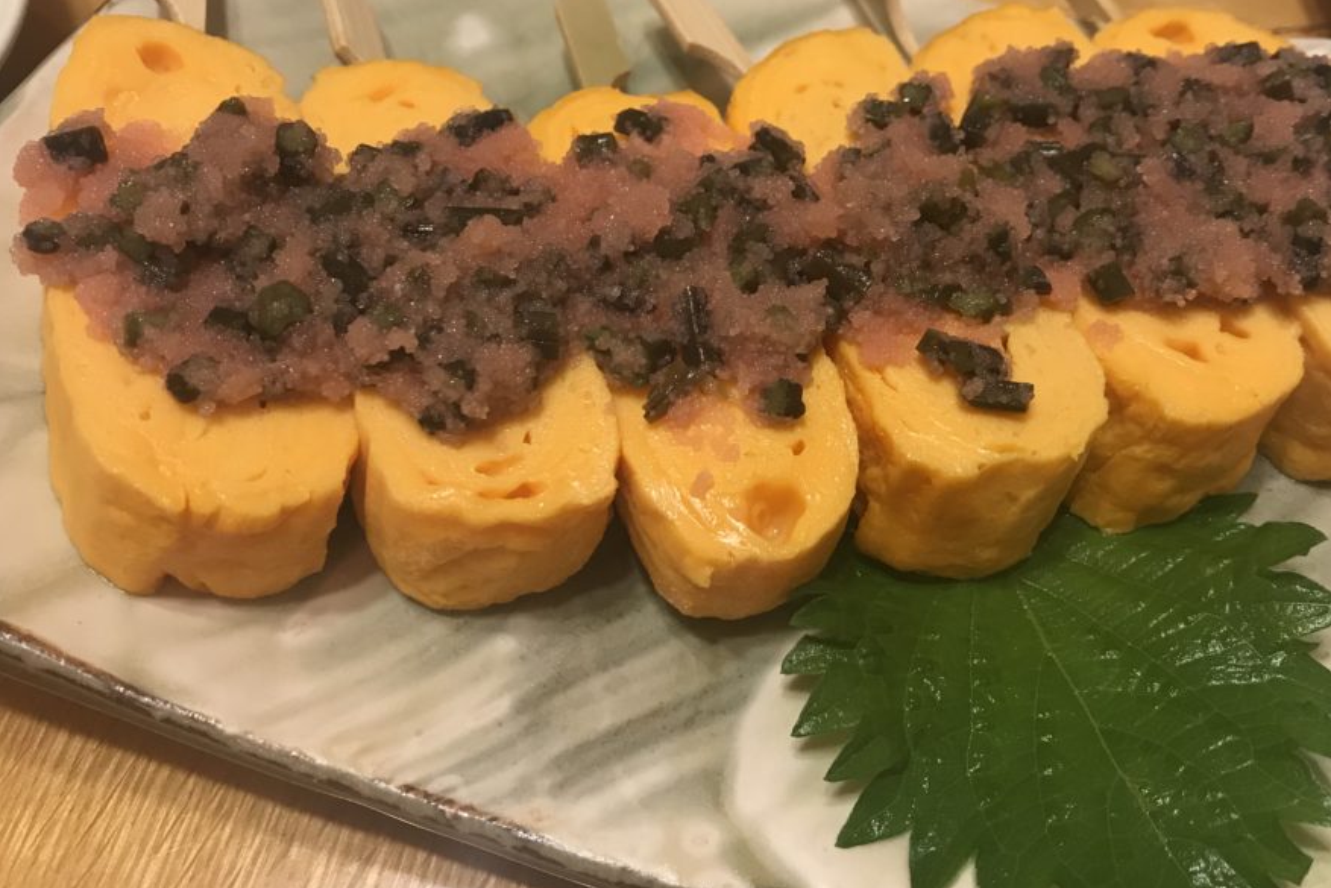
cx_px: 750
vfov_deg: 38.7
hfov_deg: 55.6
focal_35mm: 34
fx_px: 1257
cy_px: 334
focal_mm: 3.99
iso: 32
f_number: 1.8
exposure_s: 1/30
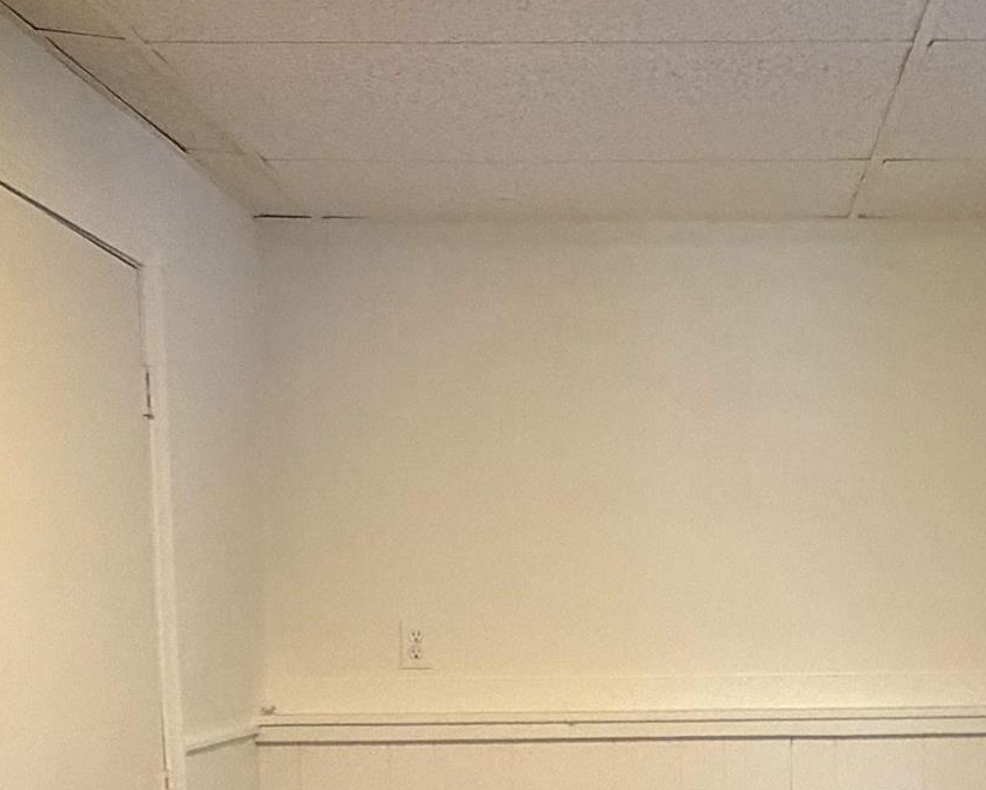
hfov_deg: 35.7
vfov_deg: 28.5
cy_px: 717
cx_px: 762
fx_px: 1489
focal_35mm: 51
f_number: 2.2
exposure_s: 1/60
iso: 1000
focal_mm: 2.22
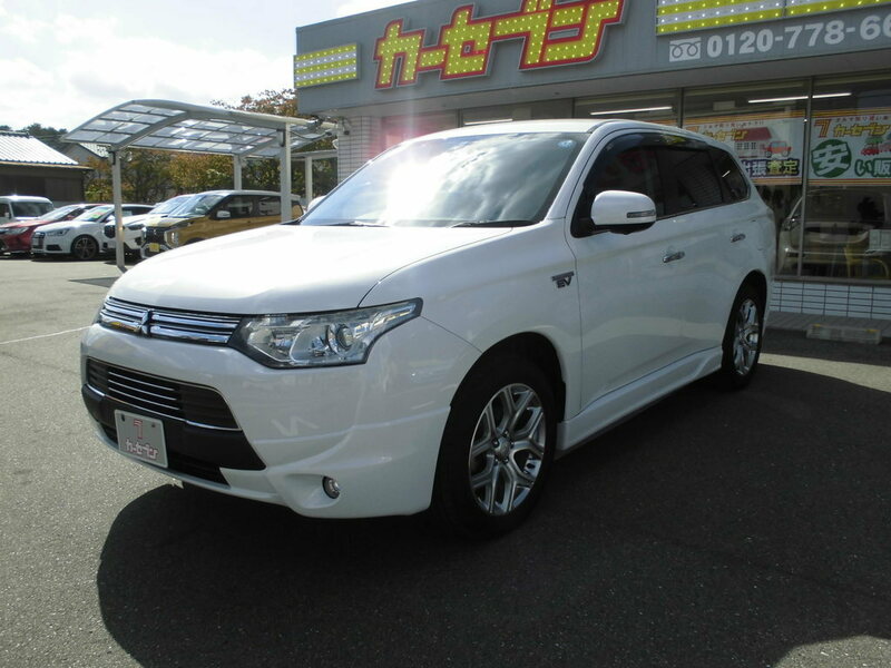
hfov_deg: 61.7
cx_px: 446
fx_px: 746
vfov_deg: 48.2
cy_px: 334
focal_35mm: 29
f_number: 3.7
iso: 100
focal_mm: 5.3
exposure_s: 1/640
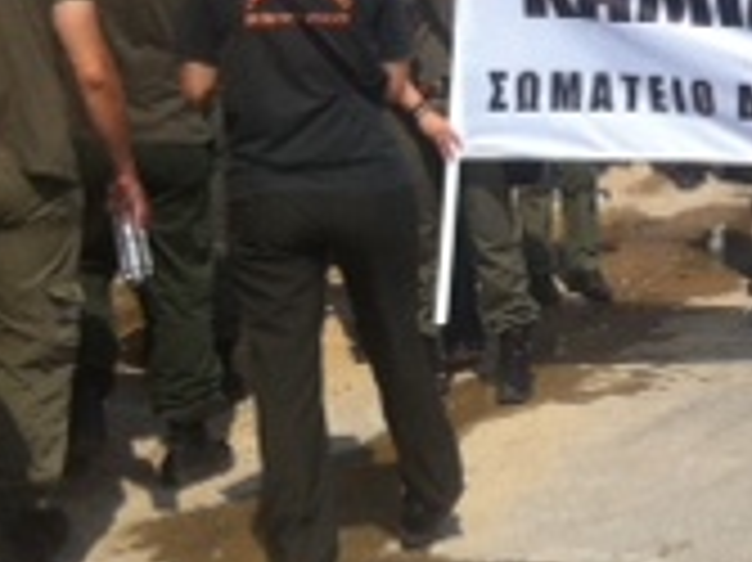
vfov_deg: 10.9
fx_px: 2909
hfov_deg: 13.9
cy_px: -27
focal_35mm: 134
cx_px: 1117
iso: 80
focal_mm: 3.85
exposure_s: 1/2011
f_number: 2.8
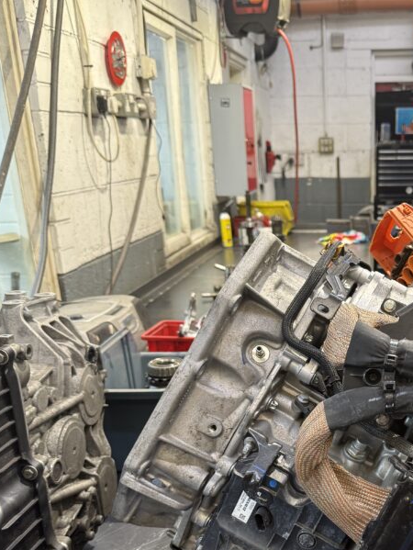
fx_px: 652
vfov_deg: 44.8
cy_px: 381
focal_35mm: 41
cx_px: 347
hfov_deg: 33.8
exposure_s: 1/50
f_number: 1.78
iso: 125
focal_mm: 6.76
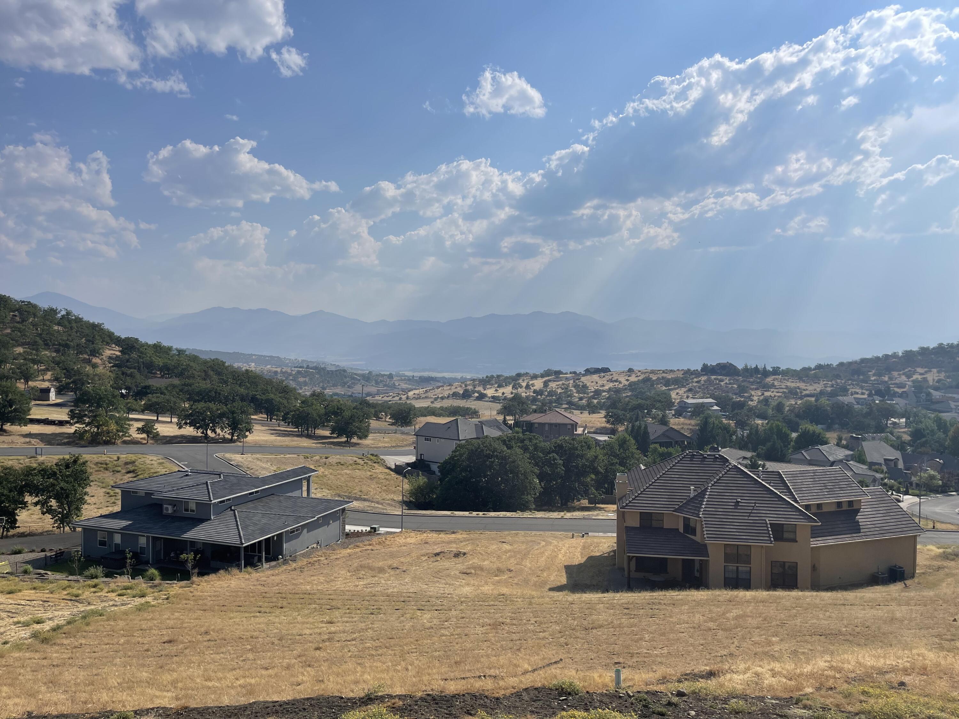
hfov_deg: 67.3
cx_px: 480
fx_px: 720
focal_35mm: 26
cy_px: 360
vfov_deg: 53.1
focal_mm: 5.1
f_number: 1.6
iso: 32
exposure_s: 1/9174
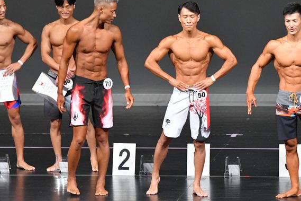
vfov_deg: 3.7
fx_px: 3076
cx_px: 188
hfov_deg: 5.6
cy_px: 87
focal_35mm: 368
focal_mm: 180
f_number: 5.6
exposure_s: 1/400
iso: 4000
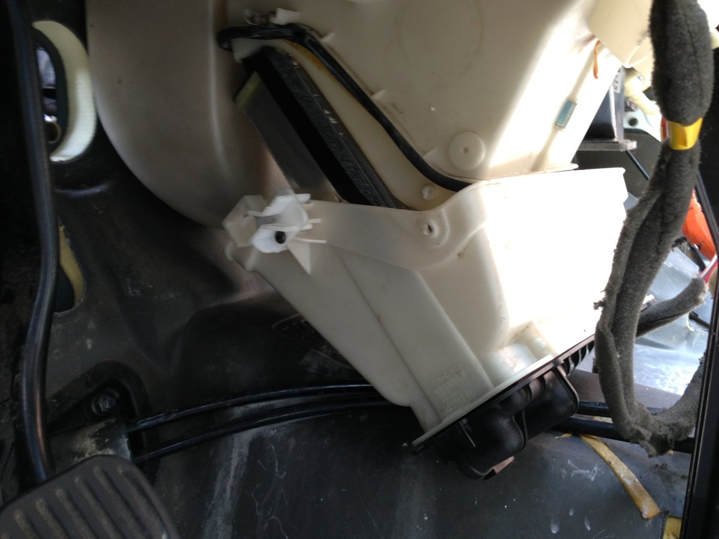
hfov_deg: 55.4
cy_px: 270
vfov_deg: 42.9
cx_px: 360
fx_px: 685
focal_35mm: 33
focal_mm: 4.13
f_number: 2.4
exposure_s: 1/20
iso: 64
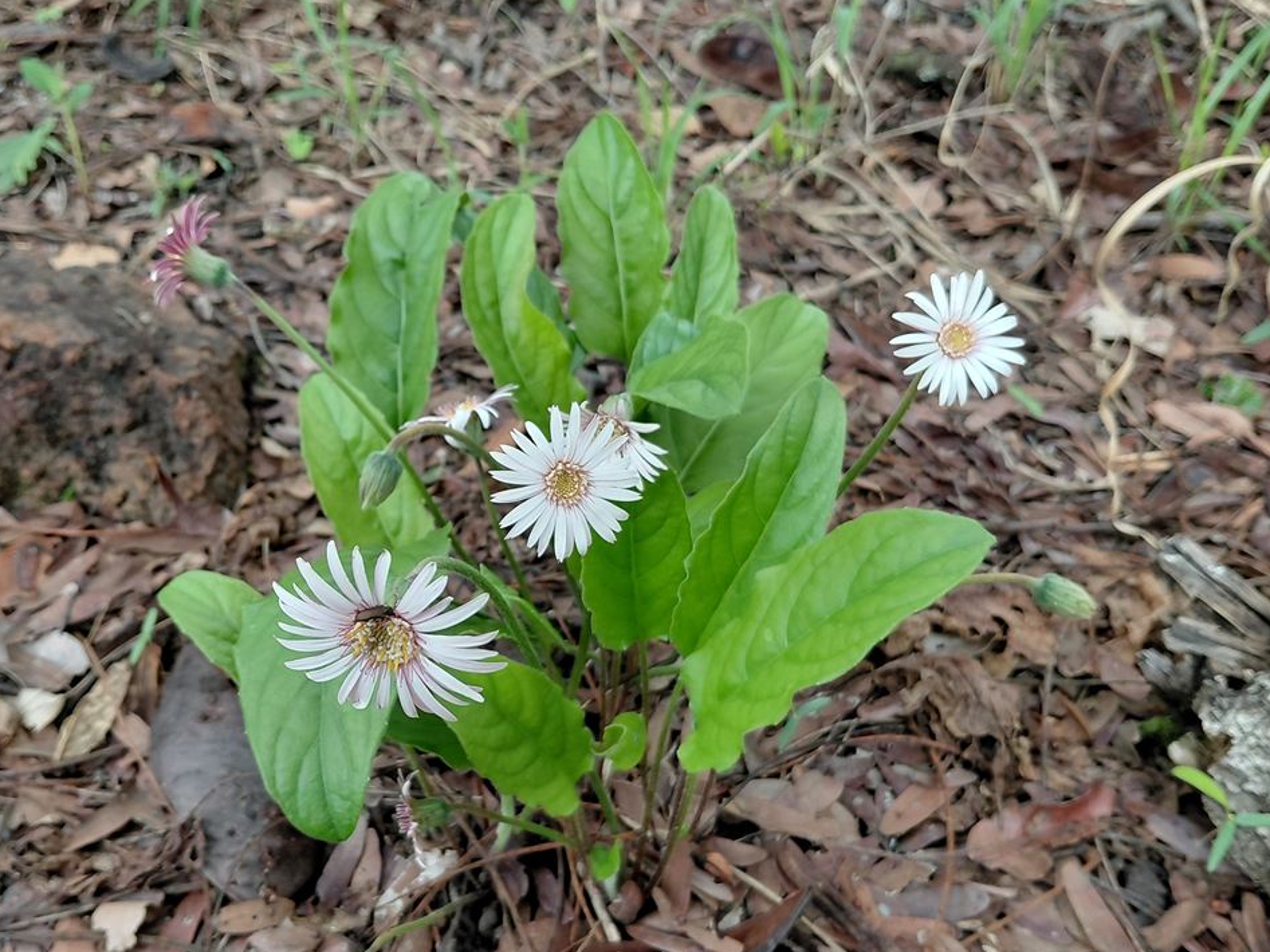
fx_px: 1284
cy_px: 574
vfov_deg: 40.5
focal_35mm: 35
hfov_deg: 52.4
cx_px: 540
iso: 50
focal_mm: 4.69
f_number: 1.8
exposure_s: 1/228
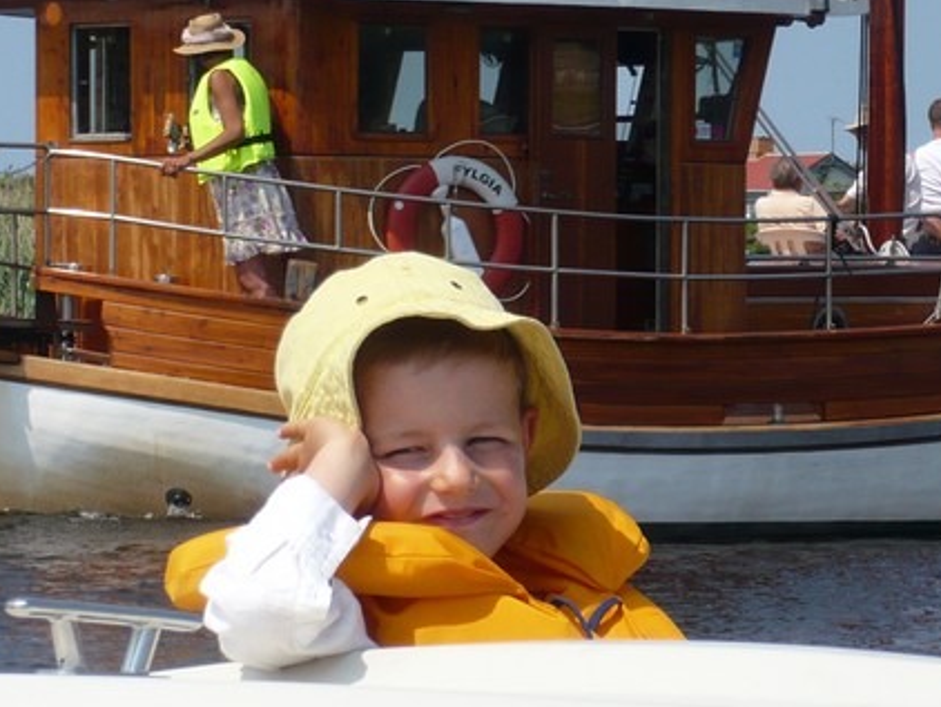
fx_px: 6365
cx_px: 564
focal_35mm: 234
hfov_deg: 8.5
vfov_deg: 6.4
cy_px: 457
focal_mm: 17.4
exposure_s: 1/640
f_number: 5
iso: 100
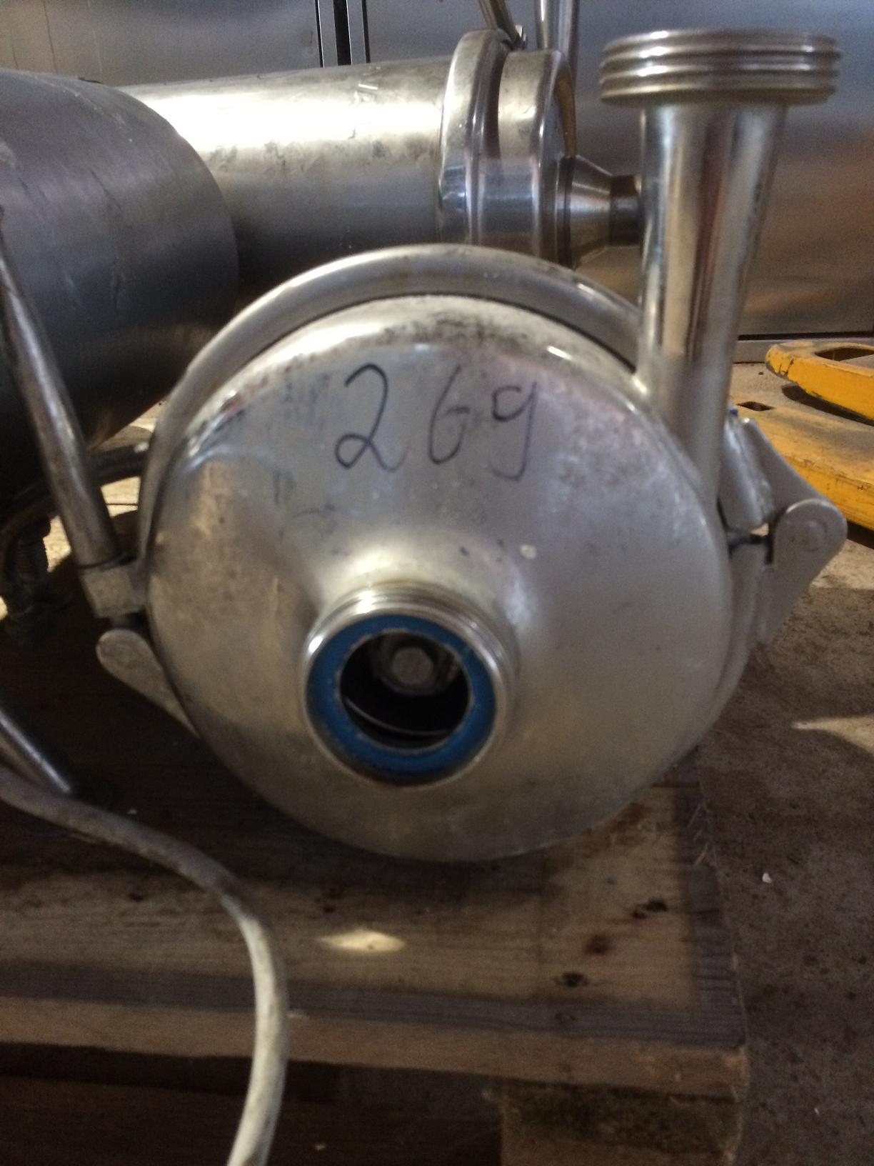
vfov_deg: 61.7
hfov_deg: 48.2
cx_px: 437
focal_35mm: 29
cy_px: 583
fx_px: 976
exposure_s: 1/15
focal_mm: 4.15
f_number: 2.2
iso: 320
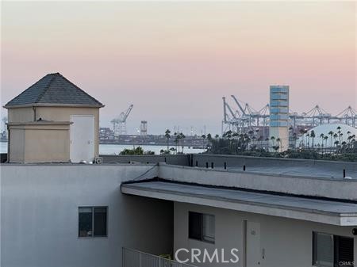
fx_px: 1237
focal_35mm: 120
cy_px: 134
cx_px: 178
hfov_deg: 16.4
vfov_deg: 12.3
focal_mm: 15.66
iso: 50
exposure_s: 1/217
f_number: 2.8
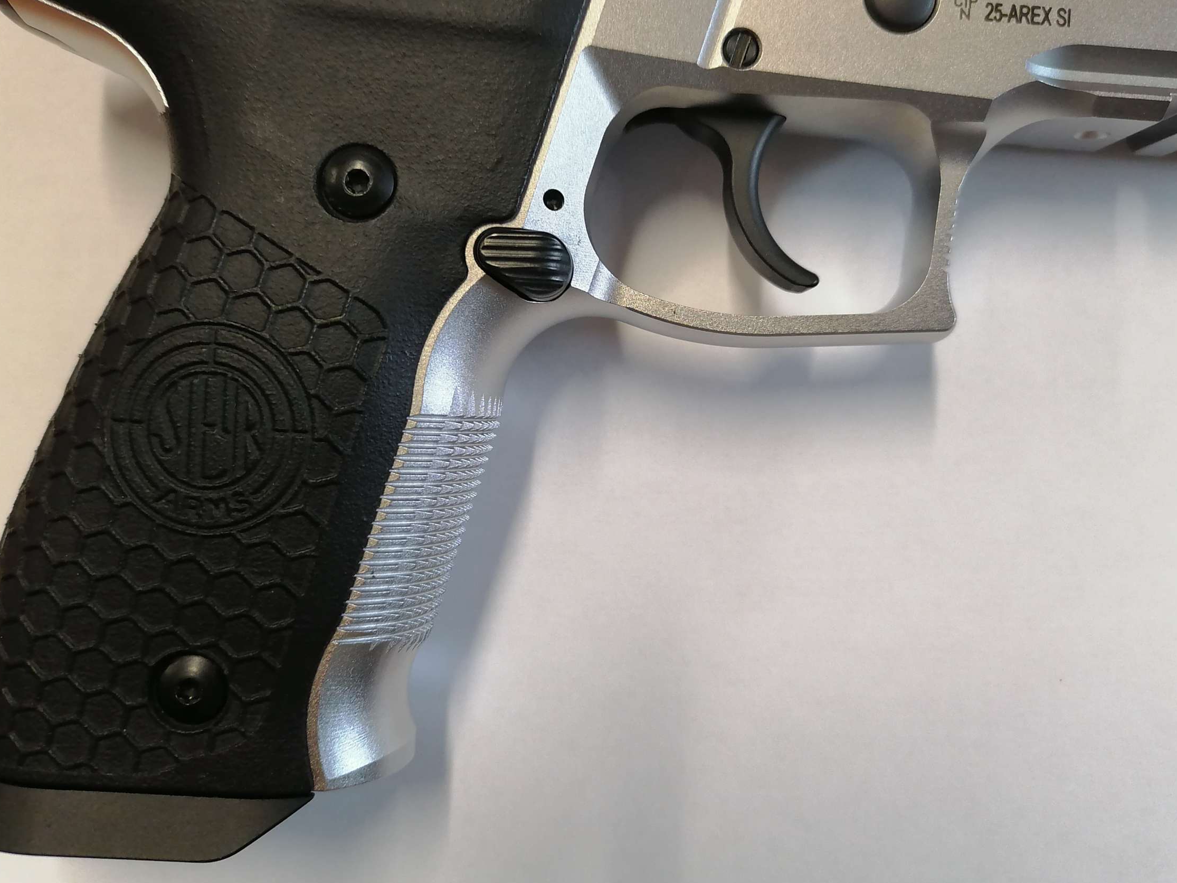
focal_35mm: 31
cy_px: 396
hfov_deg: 58.3
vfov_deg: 45.4
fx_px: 1054
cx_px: 609
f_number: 1.8
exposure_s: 1/33.3
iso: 200
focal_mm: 5.3
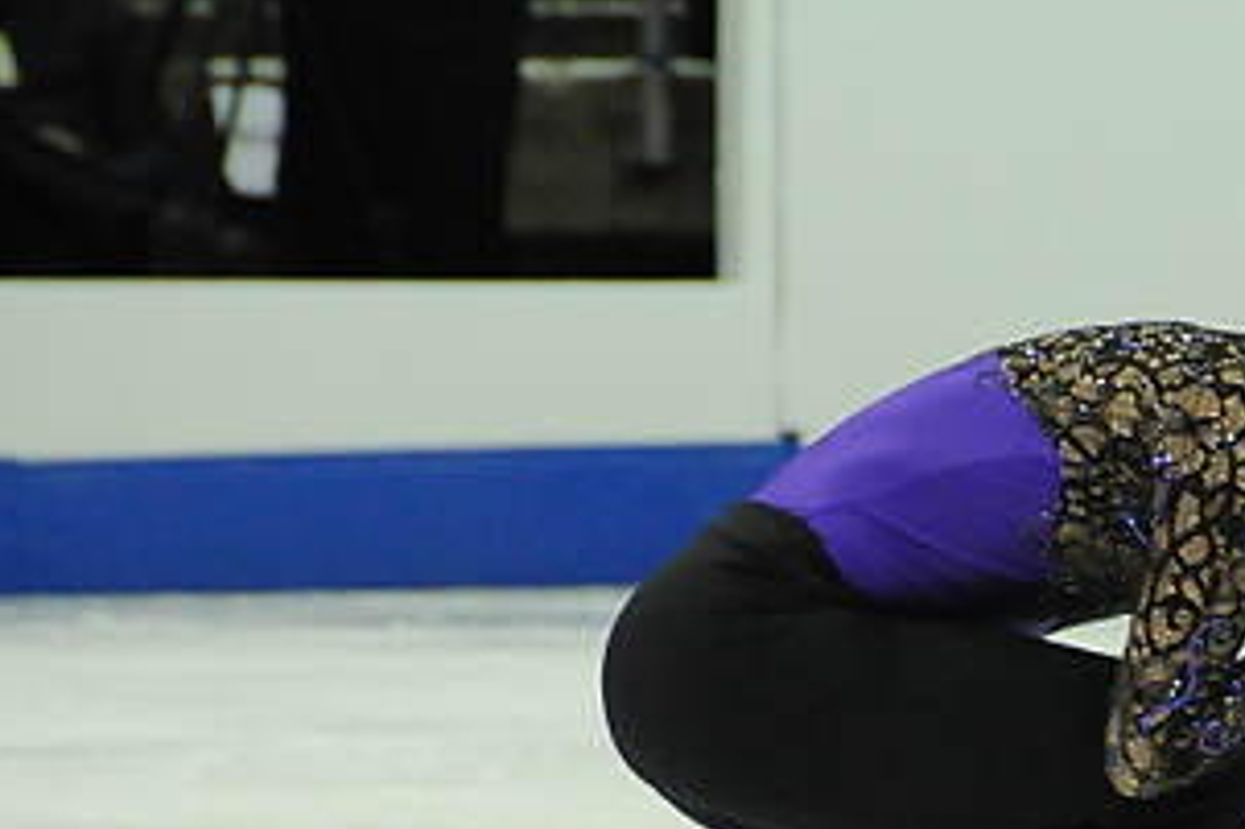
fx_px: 27443
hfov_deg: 2.6
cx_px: 1171
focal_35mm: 794
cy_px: 753
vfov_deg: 1.7
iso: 3200
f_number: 5.6
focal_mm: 200
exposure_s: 1/800
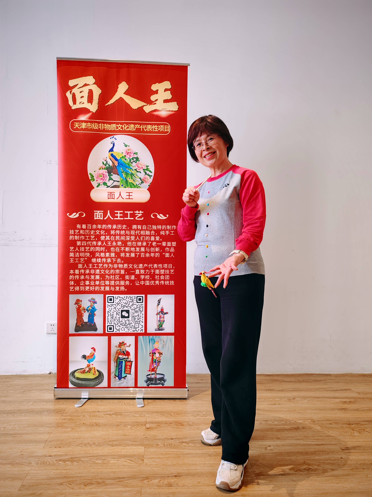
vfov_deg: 65.3
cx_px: 186
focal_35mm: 27
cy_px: 248
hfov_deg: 51.4
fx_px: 387
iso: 820
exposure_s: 1/100
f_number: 1.8
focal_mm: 6.14
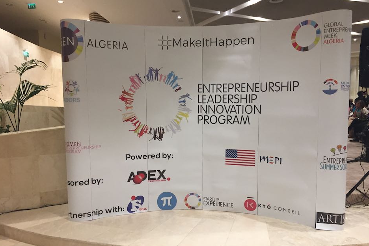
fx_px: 338
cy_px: 137
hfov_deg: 57.2
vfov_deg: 39.9
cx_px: 192
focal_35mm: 33
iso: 64
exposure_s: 1/33
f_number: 2.2
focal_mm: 4.15
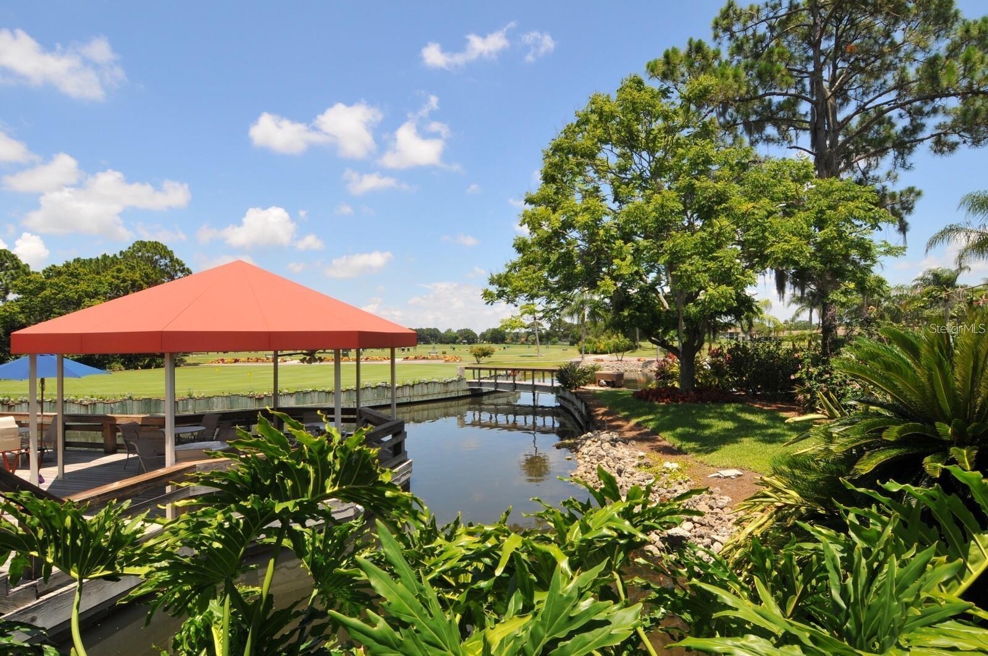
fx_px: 493
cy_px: 328
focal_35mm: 18
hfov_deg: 90.1
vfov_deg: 67.2
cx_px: 494
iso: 200
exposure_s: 1/200
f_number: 11
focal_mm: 12
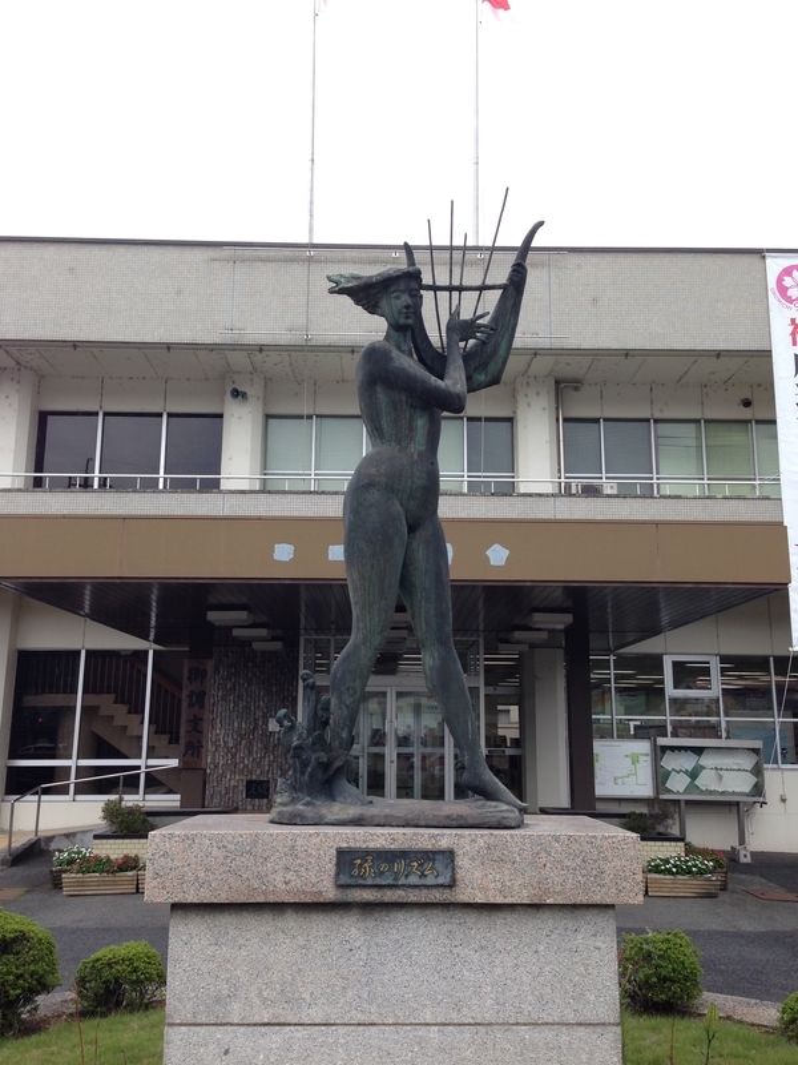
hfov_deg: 42.9
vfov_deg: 55.4
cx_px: 399
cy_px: 532
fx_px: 1014
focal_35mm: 33
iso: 50
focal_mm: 4.12
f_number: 2.4
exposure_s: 1/182
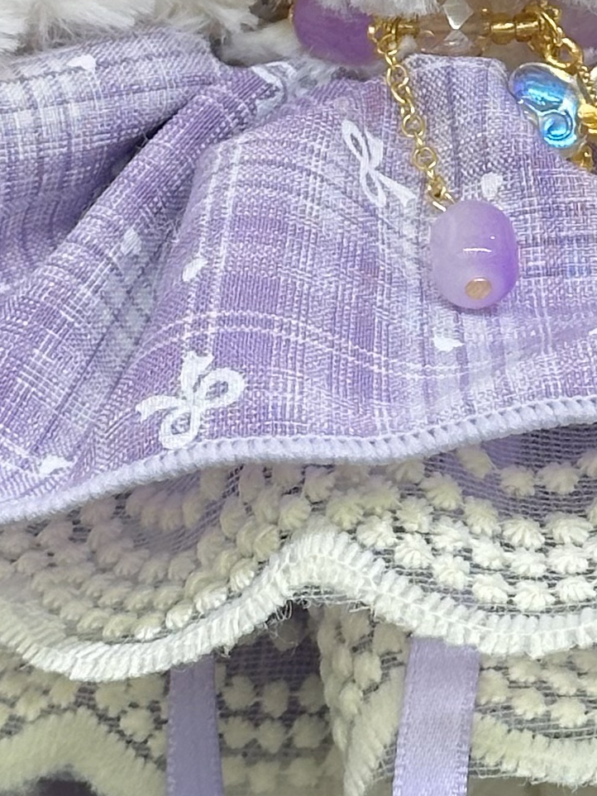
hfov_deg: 7.4
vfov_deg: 9.7
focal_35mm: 201
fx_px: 4623
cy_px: -182
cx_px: 593
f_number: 1.78
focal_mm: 6.86
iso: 64
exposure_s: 1/343
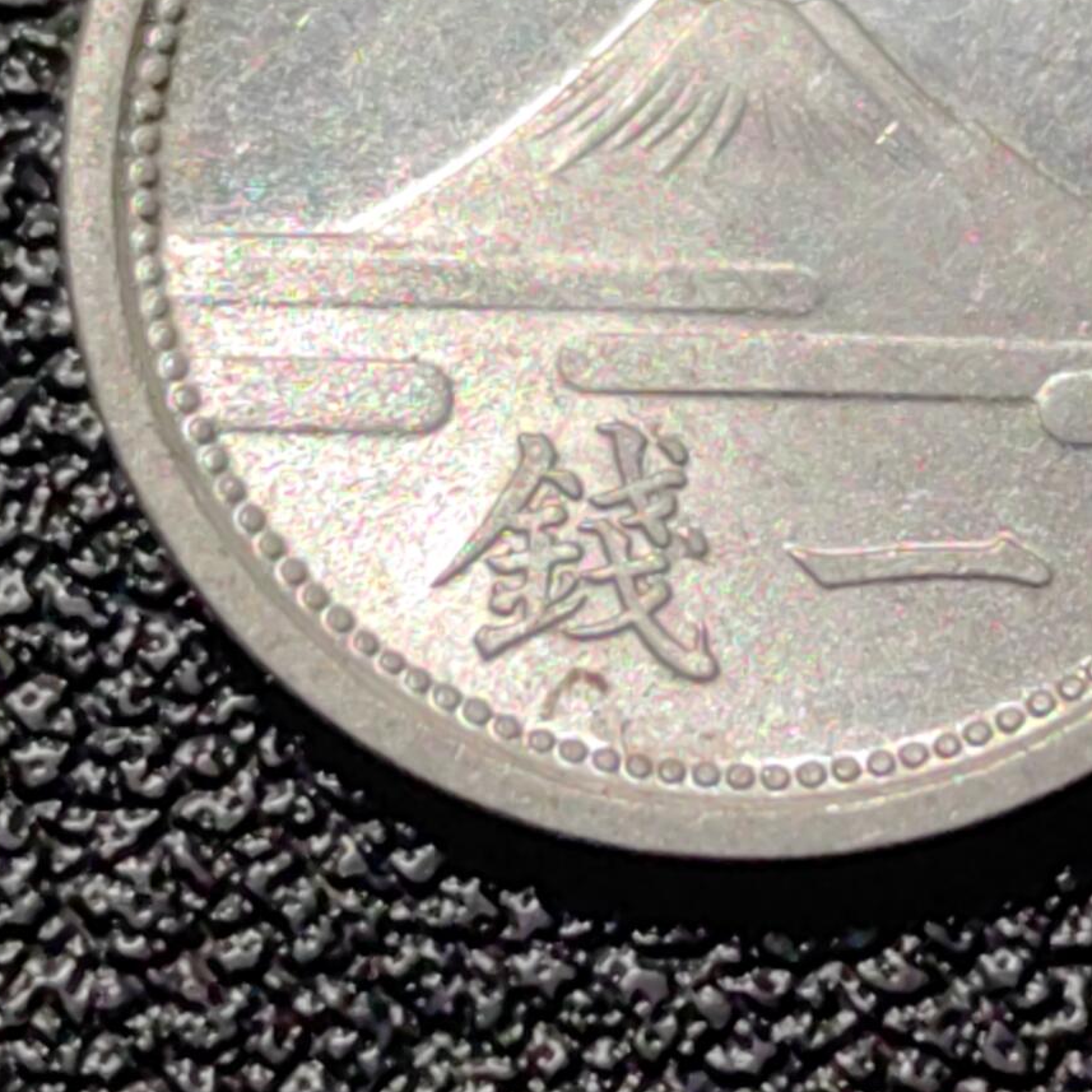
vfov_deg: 8.5
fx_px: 7352
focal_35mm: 206
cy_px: 171
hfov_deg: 8.5
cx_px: 744
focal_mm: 5.75
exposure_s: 1/206
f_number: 2
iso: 50
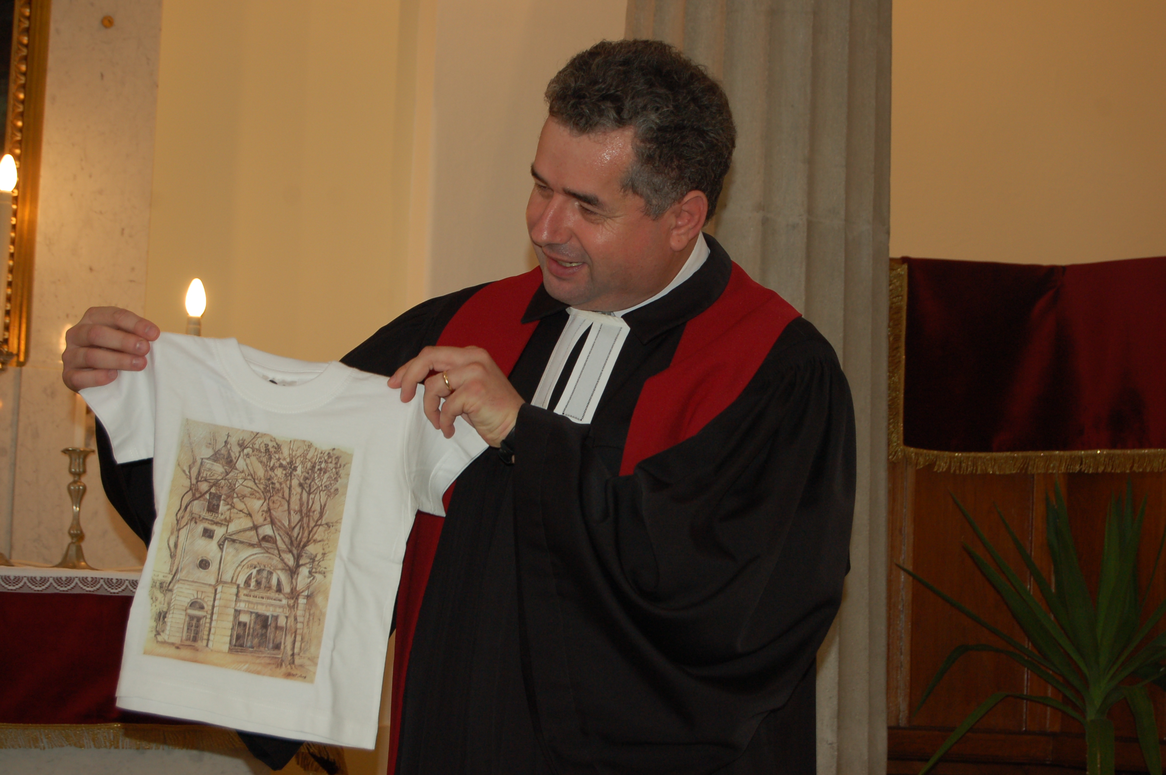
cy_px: 388
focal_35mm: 75
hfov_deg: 27.0
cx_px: 583
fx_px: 2427
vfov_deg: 18.1
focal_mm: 50
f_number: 5.6
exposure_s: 1/60
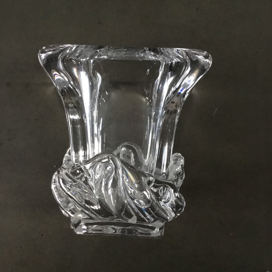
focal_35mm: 37
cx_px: 135
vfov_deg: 44.9
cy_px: 124
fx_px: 329
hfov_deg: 44.9
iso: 400
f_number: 2.4
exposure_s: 1/17
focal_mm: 3.3
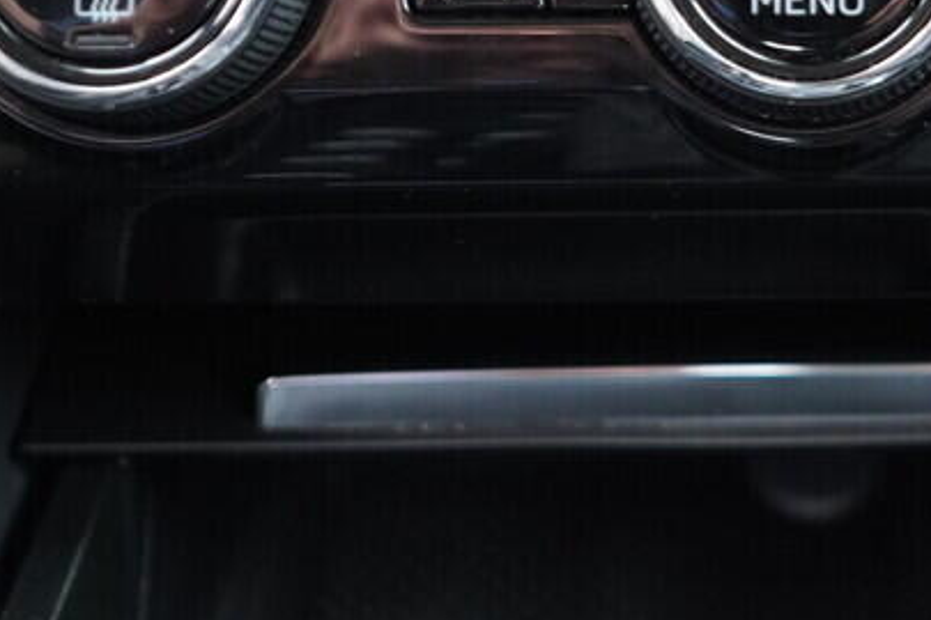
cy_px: -20
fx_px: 2353
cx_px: 869
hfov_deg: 21.8
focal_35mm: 91
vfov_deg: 14.7
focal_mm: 24
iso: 1600
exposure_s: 1/40
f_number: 2.8
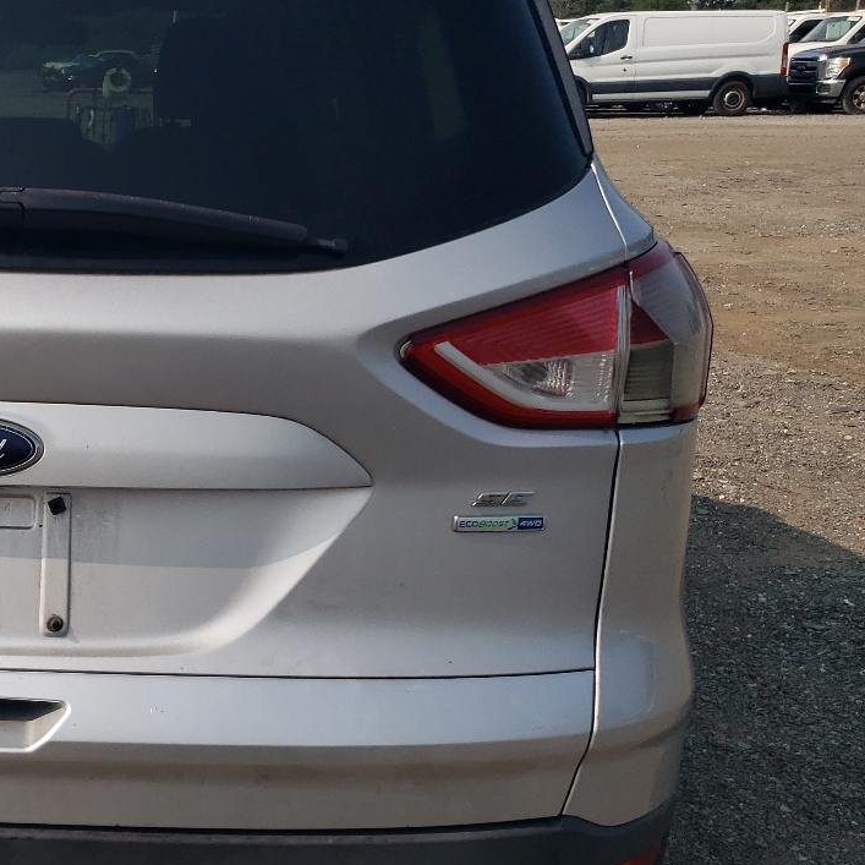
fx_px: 1470
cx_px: 4
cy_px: 488
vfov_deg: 32.7
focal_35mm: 52
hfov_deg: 30.5
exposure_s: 1/5000
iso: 50
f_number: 1.5
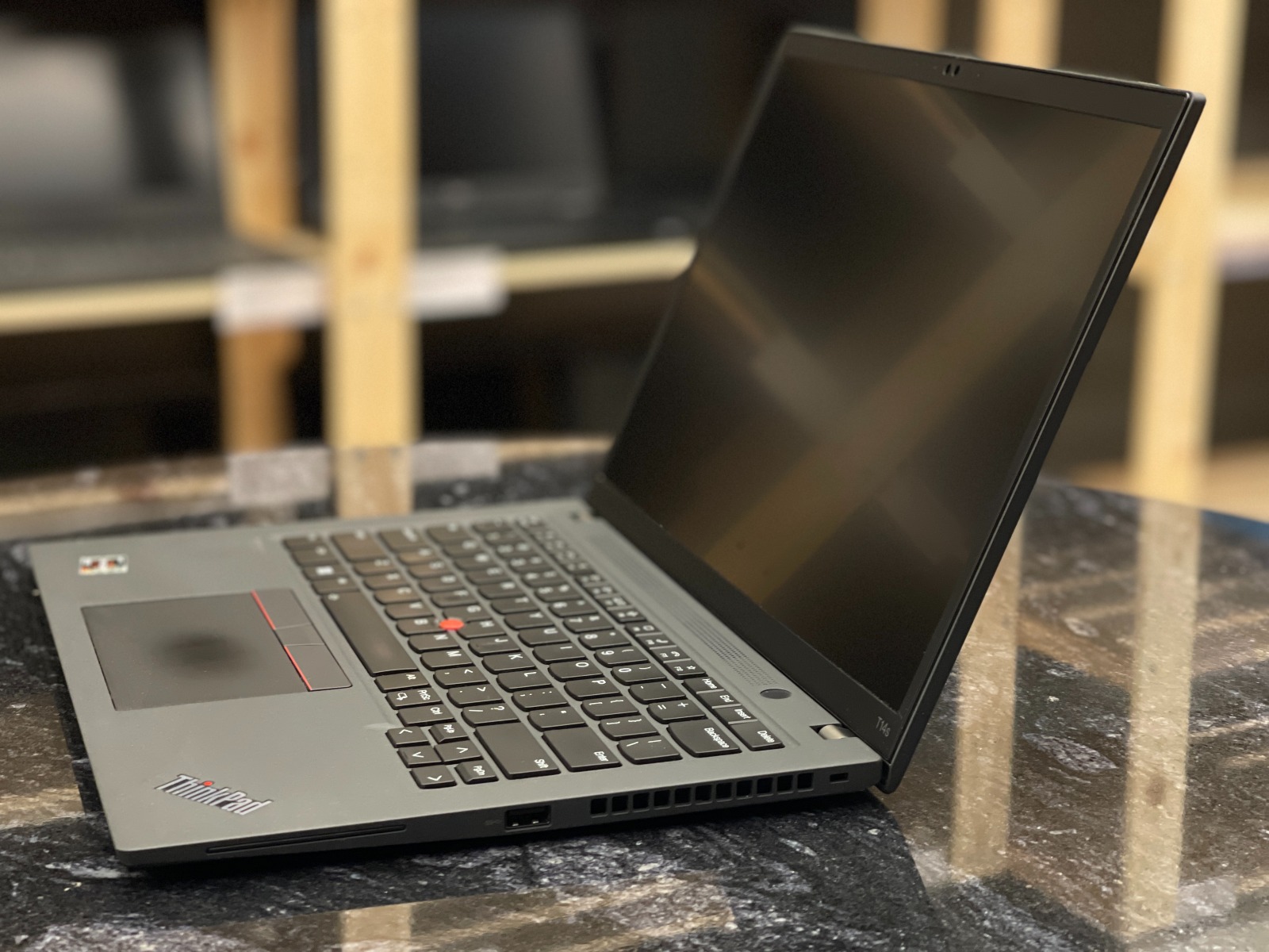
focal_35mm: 64
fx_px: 2346
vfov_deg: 22.9
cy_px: 476
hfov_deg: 30.3
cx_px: 634
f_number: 2.2
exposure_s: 1/40
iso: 320
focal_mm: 7.5
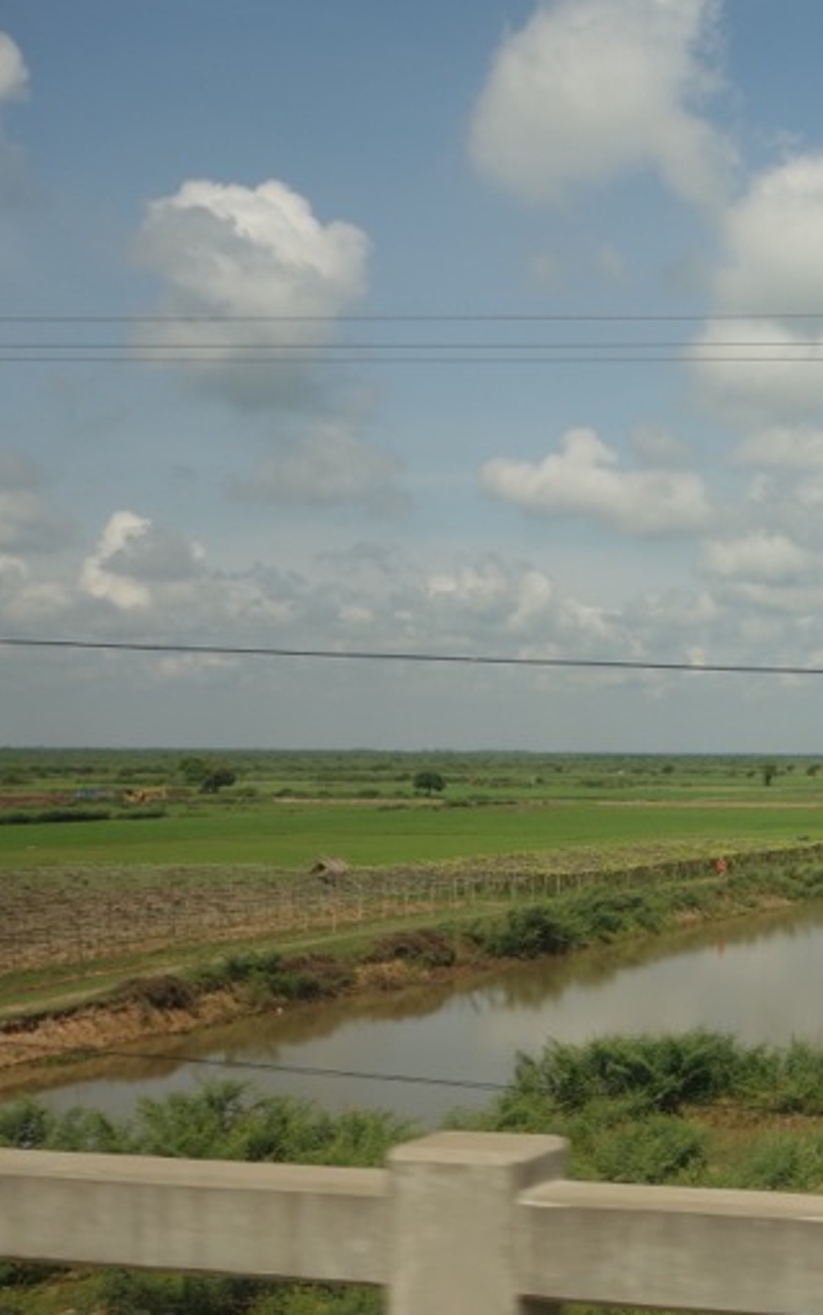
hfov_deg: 20.0
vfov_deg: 36.2
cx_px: 1231
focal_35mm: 56
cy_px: 726
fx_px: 2009
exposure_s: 1/400
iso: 125
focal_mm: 10.4
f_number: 5.6
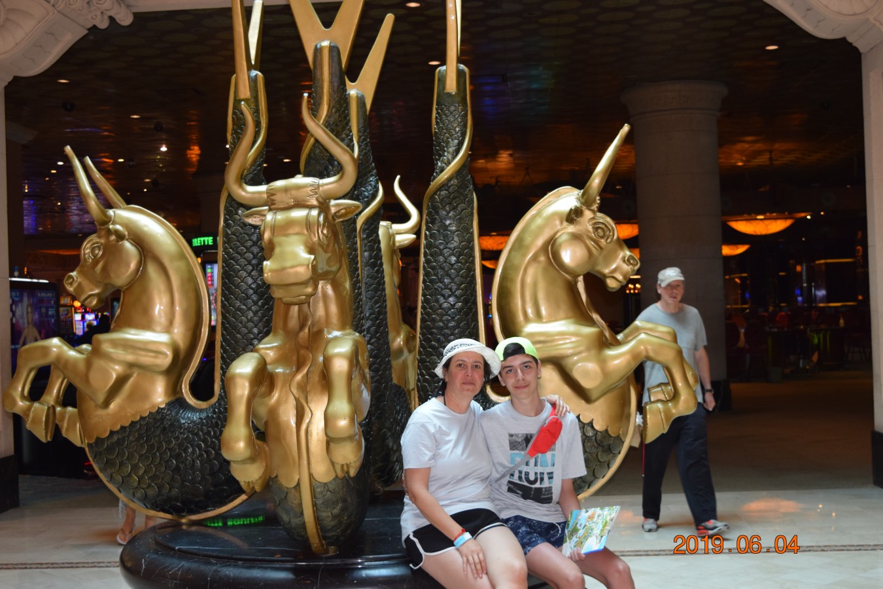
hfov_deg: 38.9
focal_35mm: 51
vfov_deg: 26.5
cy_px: 294
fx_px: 1251
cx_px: 442
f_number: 4.8
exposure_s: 1/100
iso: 800
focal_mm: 34
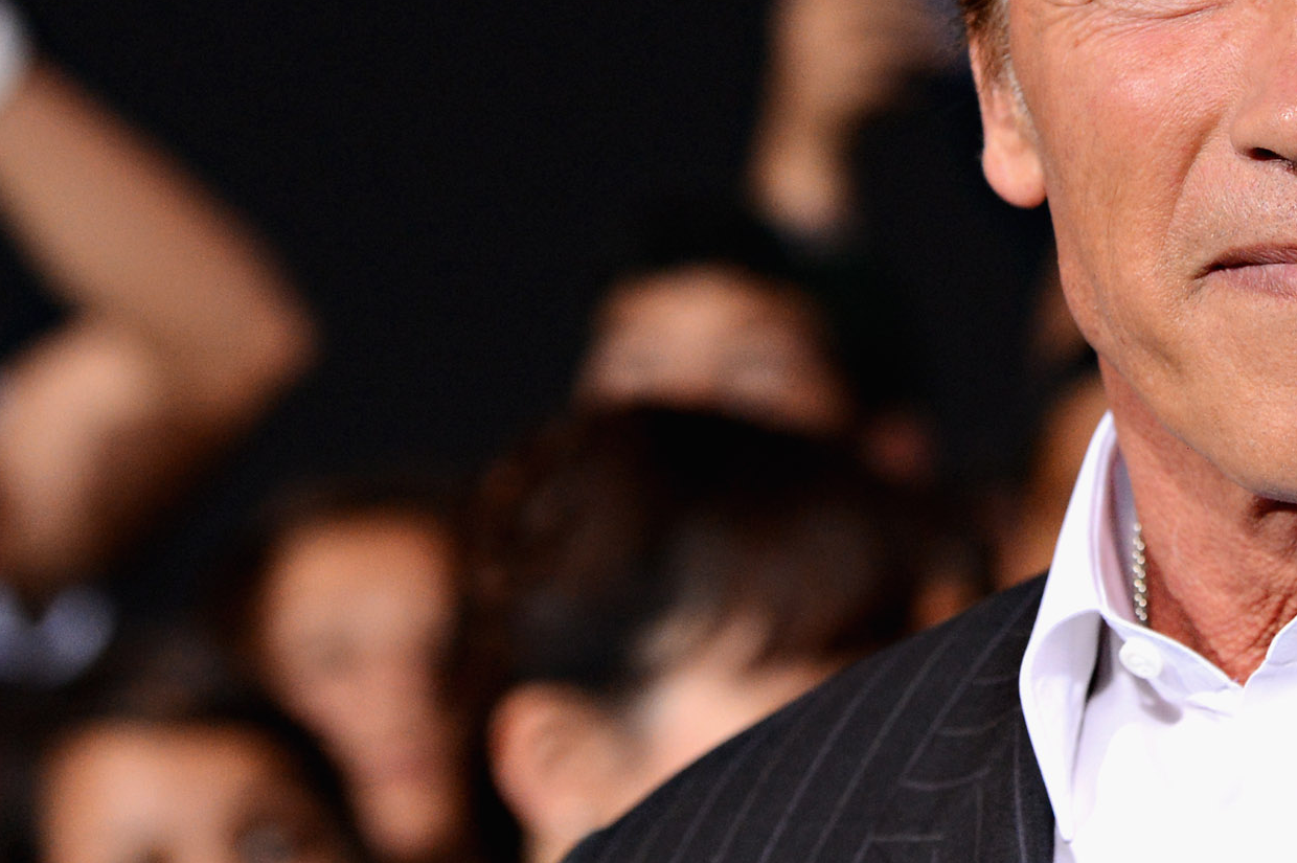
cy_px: 226
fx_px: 9757
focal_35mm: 271
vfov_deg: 5.1
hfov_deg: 7.6
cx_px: 1433
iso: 3200
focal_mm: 112
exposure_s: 1/800
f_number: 4
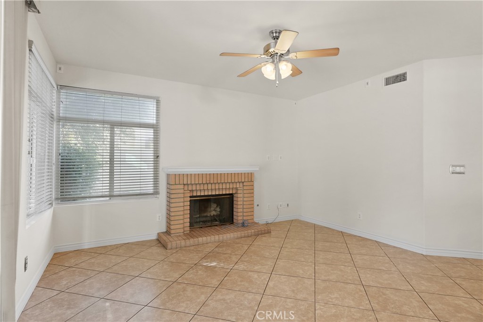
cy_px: 161
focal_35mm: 19
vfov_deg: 64.6
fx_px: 255
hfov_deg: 86.9
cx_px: 242
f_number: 4
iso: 800
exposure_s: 1/15
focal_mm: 19
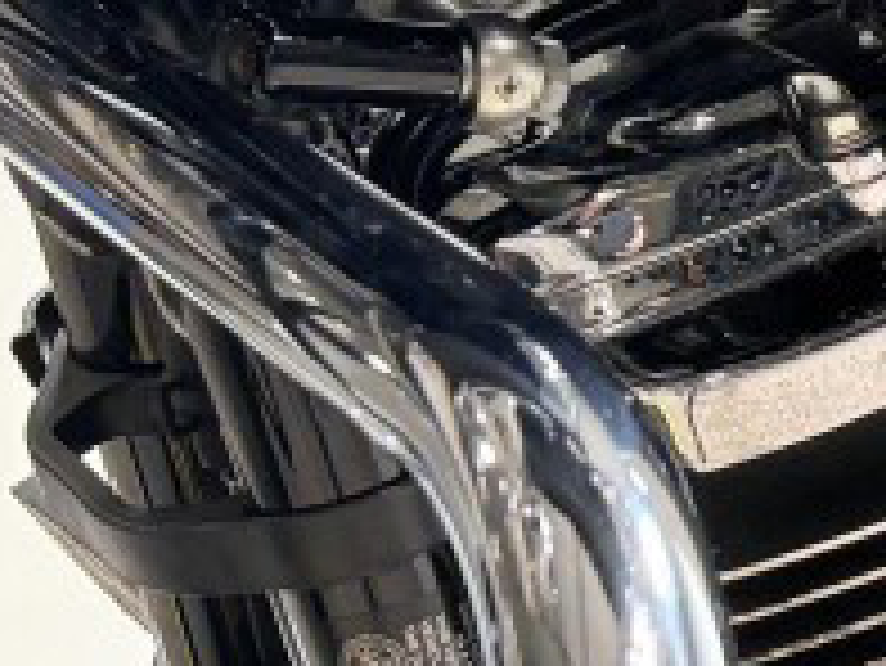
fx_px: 3611
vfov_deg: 10.5
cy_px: 360
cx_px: 2134
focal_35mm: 141
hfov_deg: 11.5
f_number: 1.6
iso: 80
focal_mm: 5.96
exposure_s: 1/120
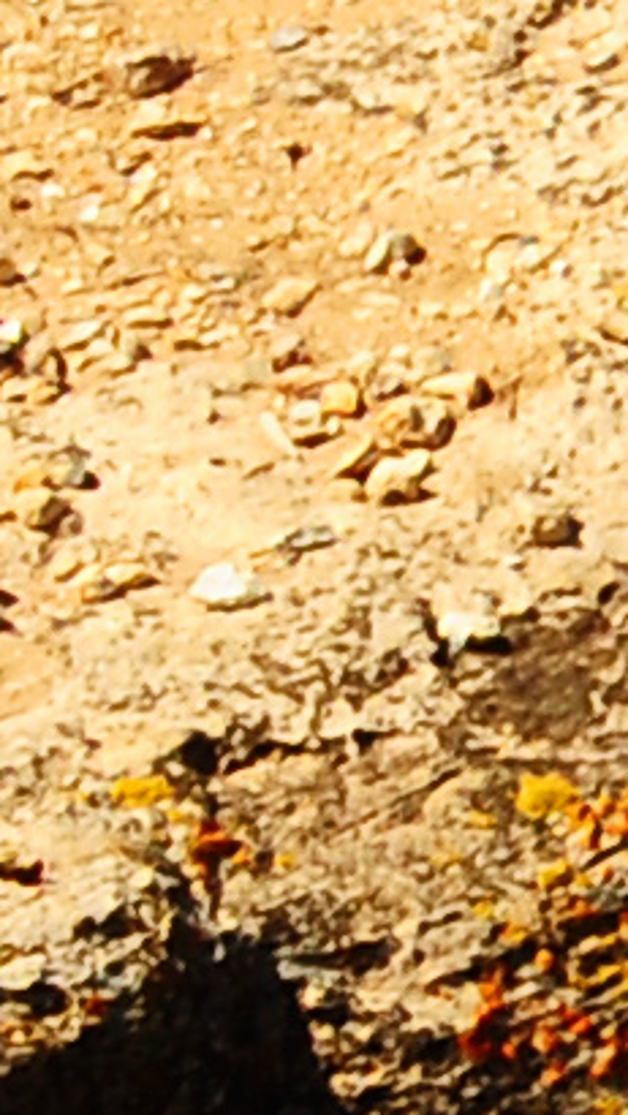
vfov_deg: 6.5
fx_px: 9698
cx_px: 4567
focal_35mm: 328
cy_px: -737
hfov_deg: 3.1
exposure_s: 1/200
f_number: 7.1
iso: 200
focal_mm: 20
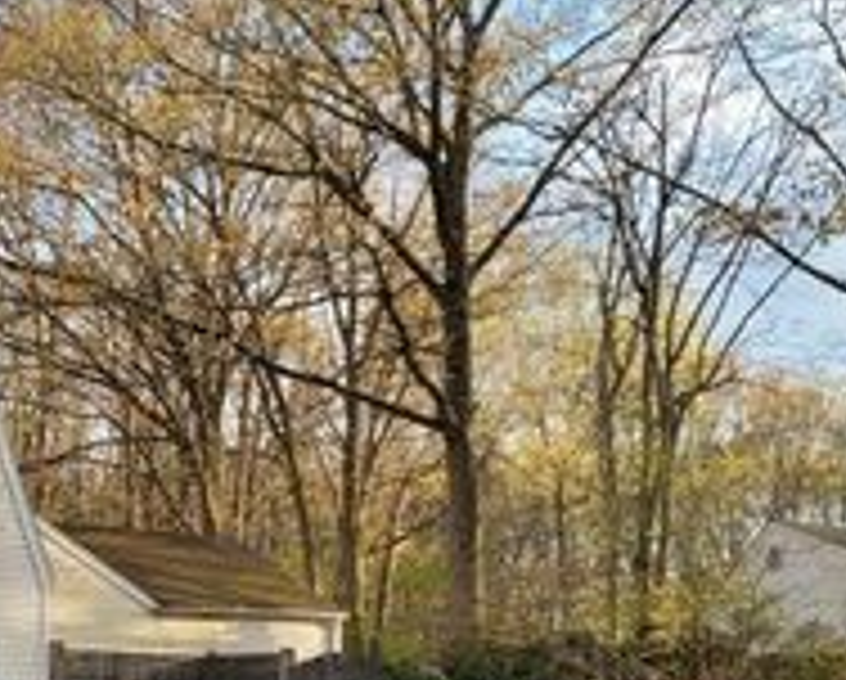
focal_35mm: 77
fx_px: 1931
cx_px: -9
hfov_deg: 23.6
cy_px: 597
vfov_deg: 19.6
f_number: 1.8
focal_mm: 7
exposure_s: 1/245
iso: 20
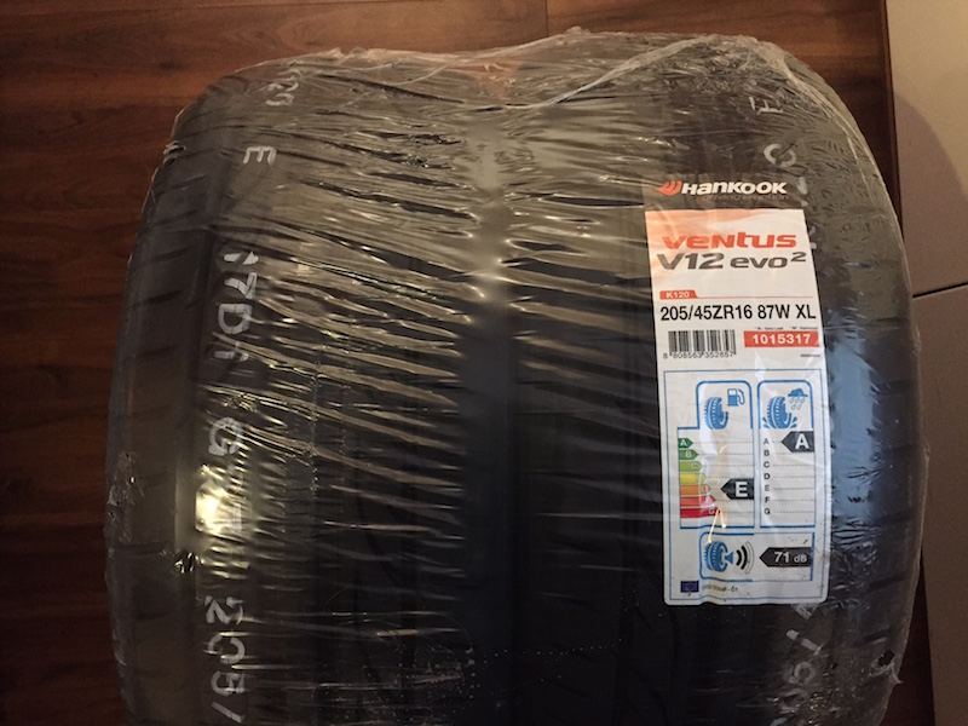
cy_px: 363
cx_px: 484
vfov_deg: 48.2
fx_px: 811
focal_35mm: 29
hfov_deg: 61.7
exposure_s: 1/15
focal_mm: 4.15
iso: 250
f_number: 2.2
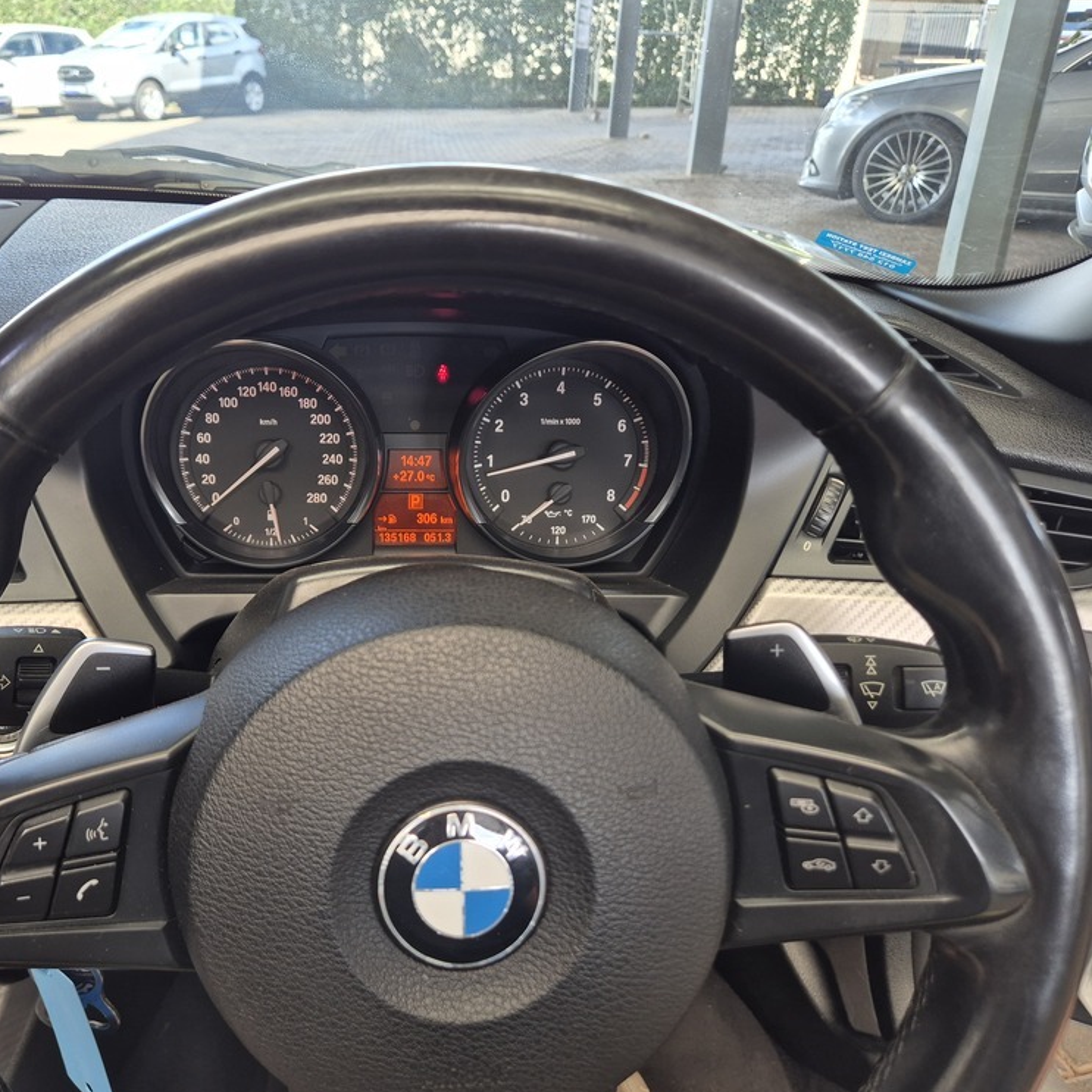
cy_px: 550
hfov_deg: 56.6
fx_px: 999
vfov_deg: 57.3
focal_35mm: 28
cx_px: 412
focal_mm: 5.4
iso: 80
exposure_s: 1/180
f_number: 1.8
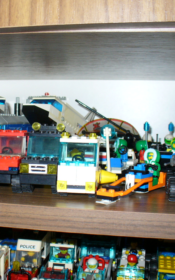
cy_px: 138
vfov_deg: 38.2
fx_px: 404
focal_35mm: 53
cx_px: 53
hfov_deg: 24.3
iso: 100
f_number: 2.8
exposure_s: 1/60
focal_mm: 6.1
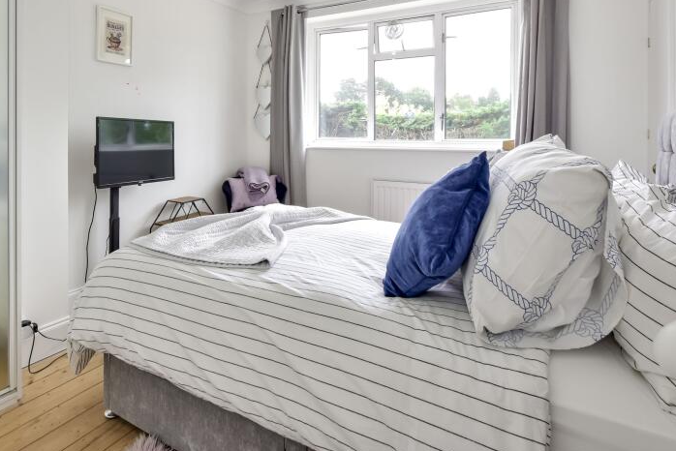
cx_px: 245
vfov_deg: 55.5
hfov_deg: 76.9
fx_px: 413
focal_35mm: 22
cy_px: 134
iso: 640
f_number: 8
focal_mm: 10
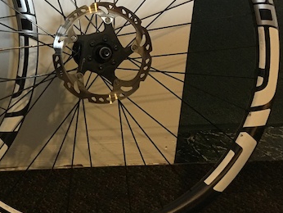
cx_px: -32
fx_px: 548
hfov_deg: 26.5
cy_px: 33
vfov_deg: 21.6
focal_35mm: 67
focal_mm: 4.15
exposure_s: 1/30
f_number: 2.2
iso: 125
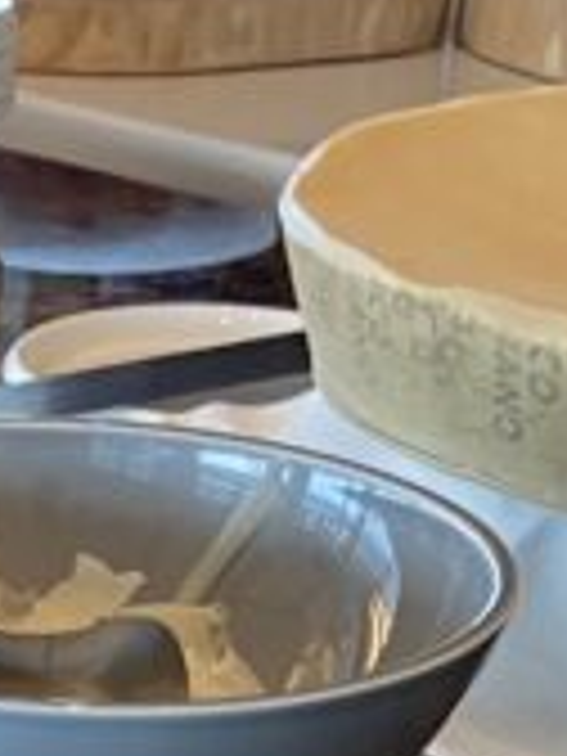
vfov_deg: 10.3
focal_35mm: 171
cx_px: -320
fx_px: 3735
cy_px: 1688
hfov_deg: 8.5
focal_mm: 3.99
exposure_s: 1/74
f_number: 1.8
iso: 80
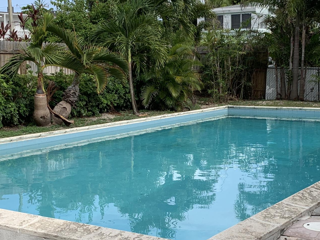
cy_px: 153
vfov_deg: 23.9
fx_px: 564
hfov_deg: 31.7
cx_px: 165
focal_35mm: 61
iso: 25
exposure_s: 1/1314
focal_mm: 4.25
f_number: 1.8
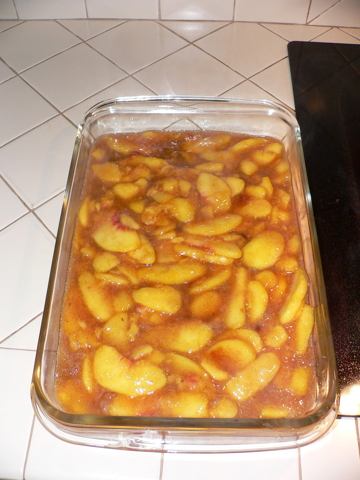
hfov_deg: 40.7
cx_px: 180
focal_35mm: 35
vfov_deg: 52.6
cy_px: 240
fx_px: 485
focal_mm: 4.6
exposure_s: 1/60
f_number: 2.8
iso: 100
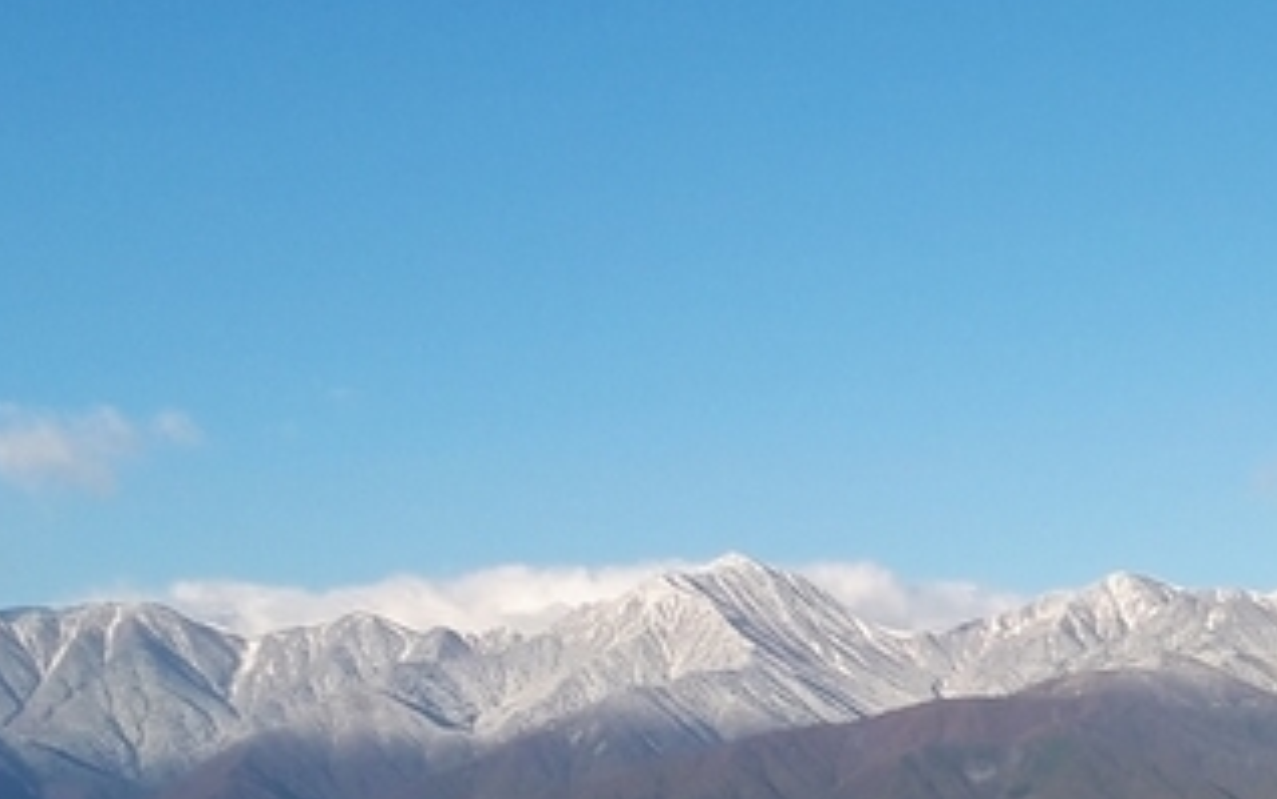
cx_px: 1530
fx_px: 3760
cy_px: 642
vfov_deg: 12.1
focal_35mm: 108
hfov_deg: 18.3
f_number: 1.9
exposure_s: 1/1297
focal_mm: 3.6
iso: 40
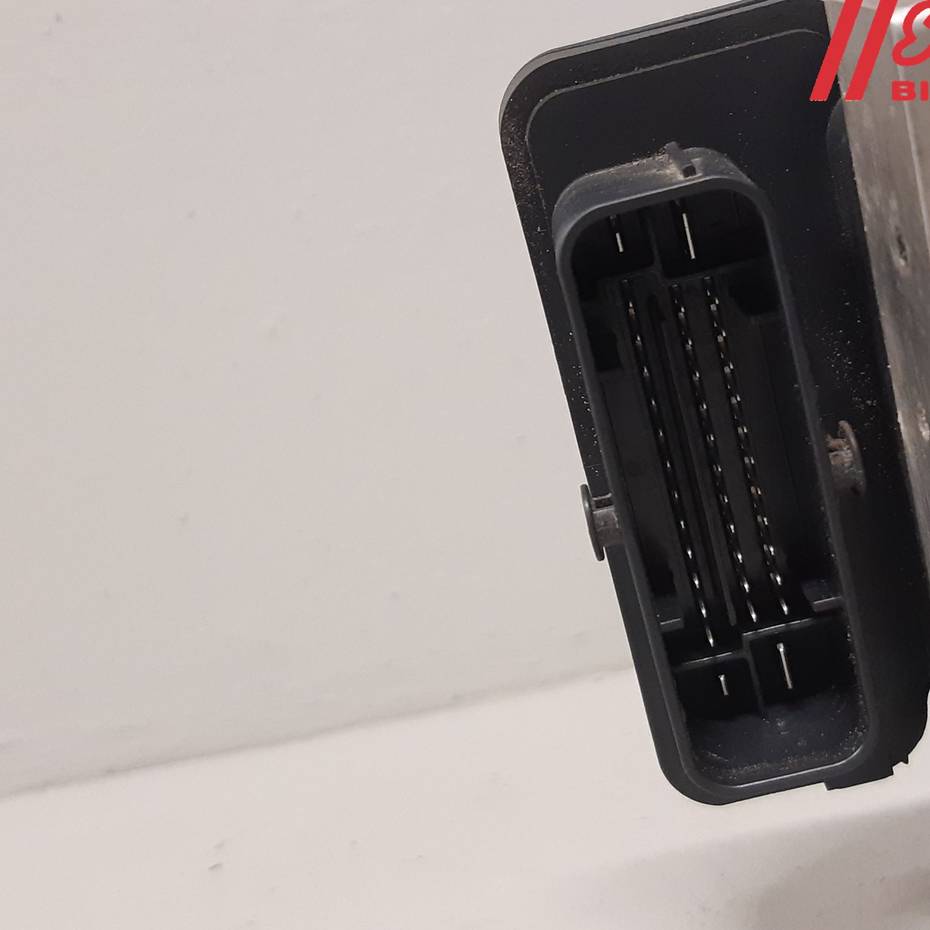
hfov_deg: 52.2
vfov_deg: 52.5
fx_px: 942
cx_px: 558
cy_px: 467
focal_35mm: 31
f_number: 1.7
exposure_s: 1/50
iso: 200
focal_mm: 3.93
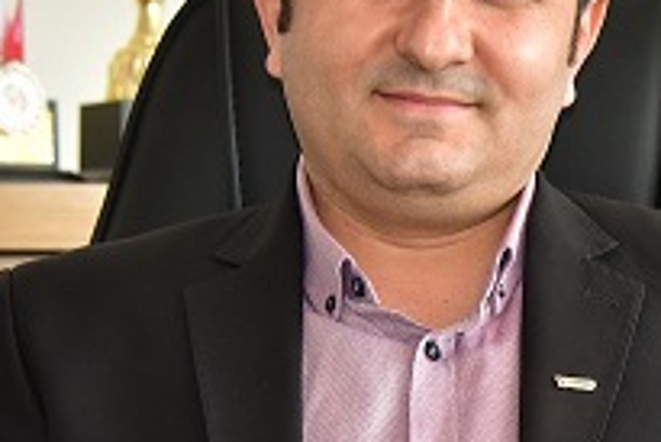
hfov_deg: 9.7
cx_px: 603
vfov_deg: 6.5
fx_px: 3895
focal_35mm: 212
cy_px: 384
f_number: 5.6
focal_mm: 68
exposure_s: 1/125
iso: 1250
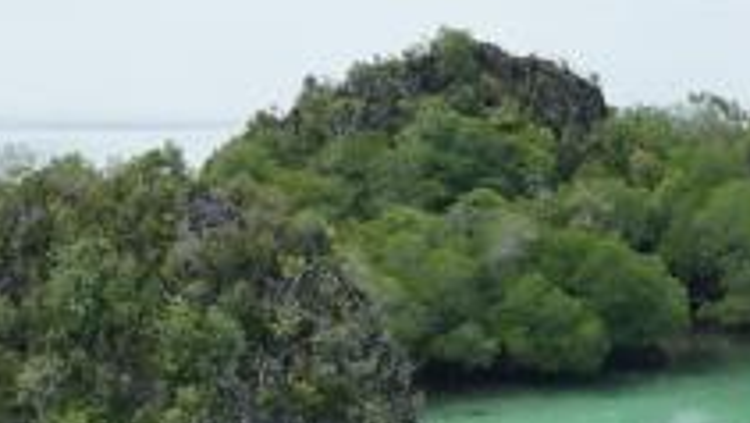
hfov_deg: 10.2
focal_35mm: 206
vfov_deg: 5.8
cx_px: 1070
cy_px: 752
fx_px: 4090
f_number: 6.3
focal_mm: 27
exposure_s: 1/200
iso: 100
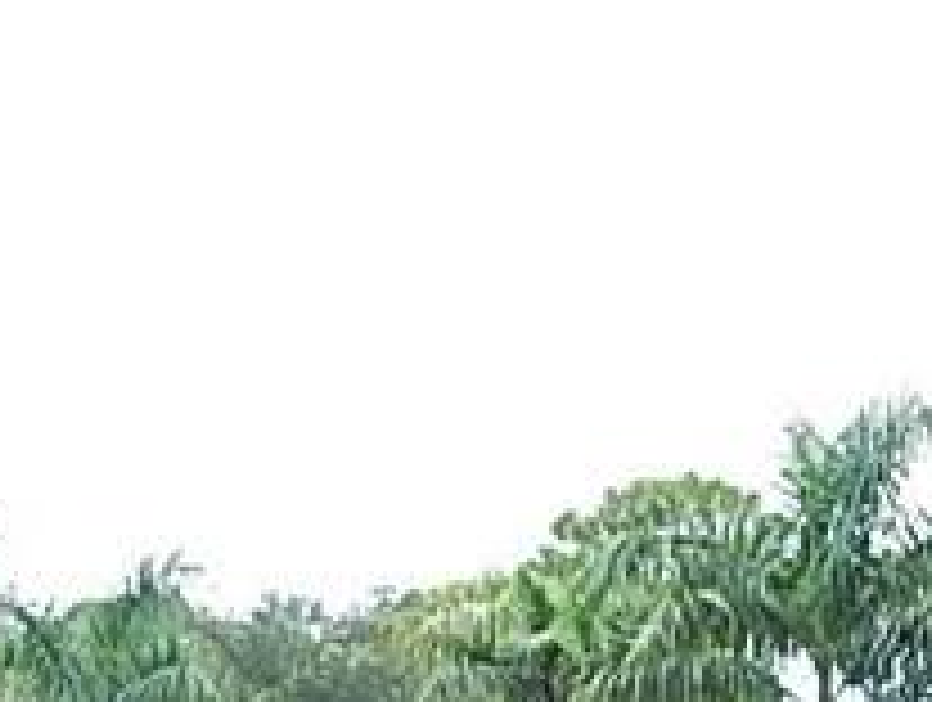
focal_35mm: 153
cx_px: 225
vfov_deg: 9.3
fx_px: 4127
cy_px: 1292
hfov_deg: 12.8
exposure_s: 1/400
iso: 125
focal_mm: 5.6
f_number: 3.2
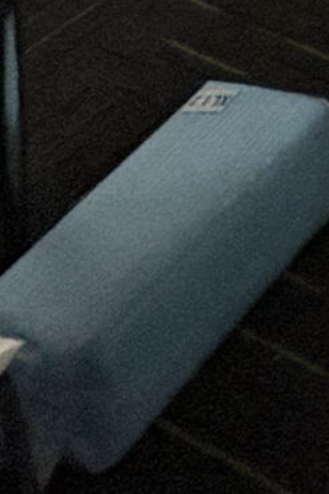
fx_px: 1384
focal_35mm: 101
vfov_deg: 11.0
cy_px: -1046
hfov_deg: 8.4
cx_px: 1252
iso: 500
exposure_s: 1/49
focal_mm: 2.22
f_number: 2.2
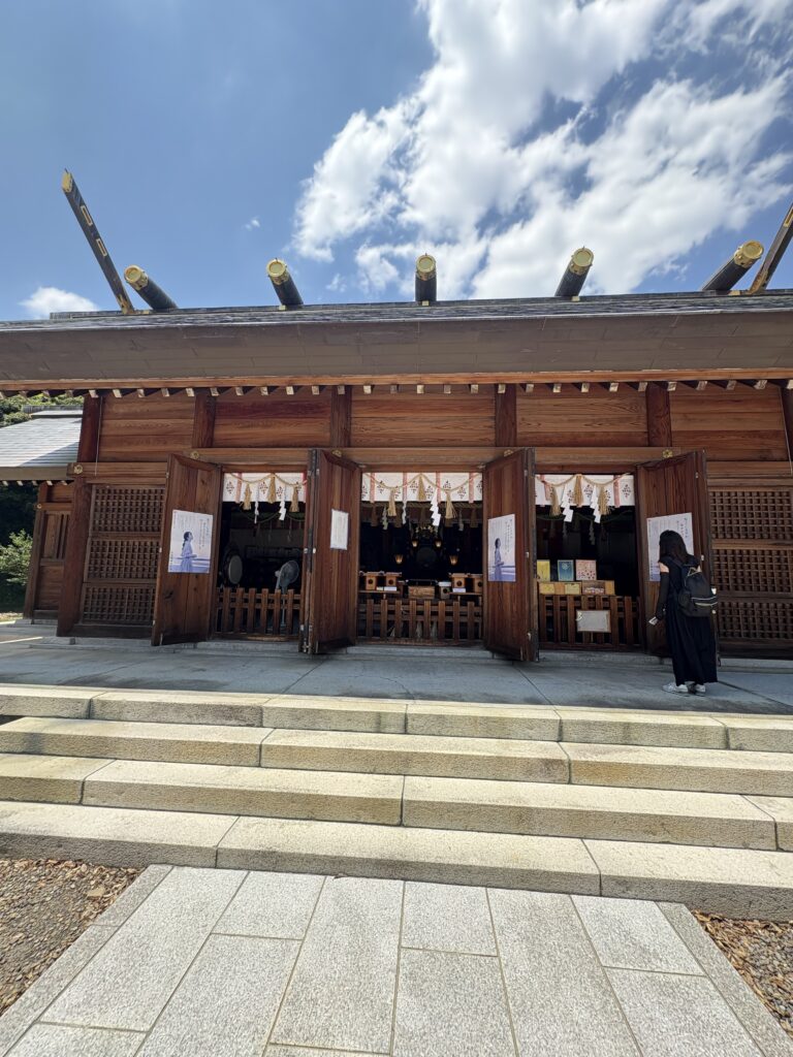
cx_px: 396
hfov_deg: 85.7
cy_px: 528
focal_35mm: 14
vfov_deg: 102.1
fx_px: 428
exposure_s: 1/669
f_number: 2.2
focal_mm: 2.22
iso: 64
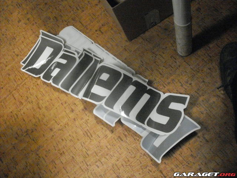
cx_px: 118
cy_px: 89
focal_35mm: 38
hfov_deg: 49.0
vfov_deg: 37.7
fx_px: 260
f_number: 2.8
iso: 1000
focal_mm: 6.3
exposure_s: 1/60
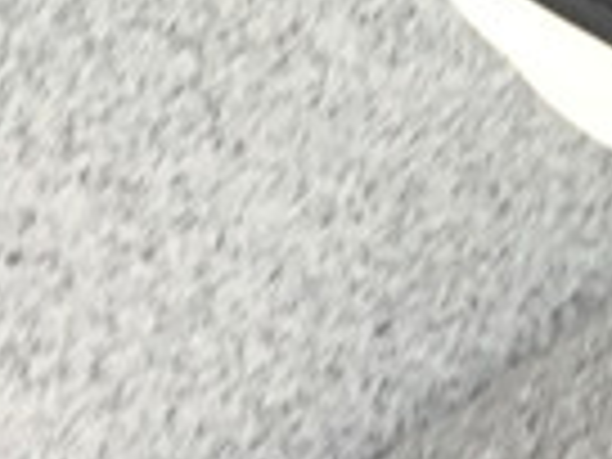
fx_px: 3624
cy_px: -52
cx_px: 1377
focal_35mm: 205
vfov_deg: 7.2
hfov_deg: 8.9
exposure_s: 1/50
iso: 25
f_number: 2.4
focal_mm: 3.3
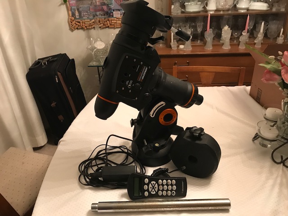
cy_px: 108
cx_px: 144
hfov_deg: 63.4
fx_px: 233
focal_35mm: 28
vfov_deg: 49.7
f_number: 1.8
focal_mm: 3.99
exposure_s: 1/13
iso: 100
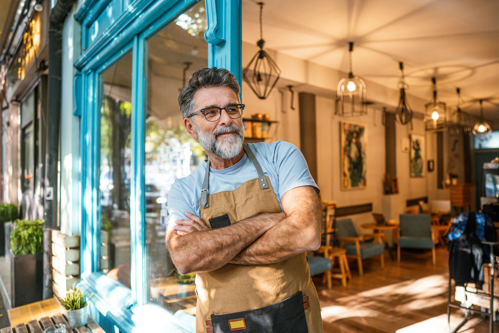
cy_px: 166
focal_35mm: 24
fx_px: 333
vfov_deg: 53.1
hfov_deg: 73.7
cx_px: 250
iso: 400
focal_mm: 24
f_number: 1.8
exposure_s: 1/250
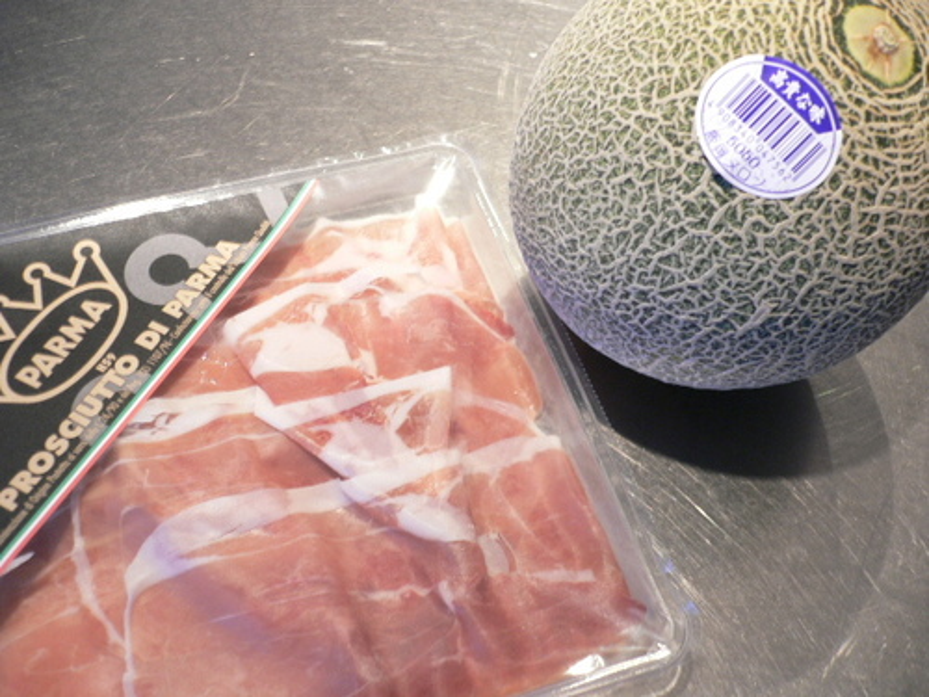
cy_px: 348
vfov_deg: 40.7
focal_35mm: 35
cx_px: 464
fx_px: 939
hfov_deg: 52.6
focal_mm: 5.8
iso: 100
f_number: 2.8
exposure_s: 1/13
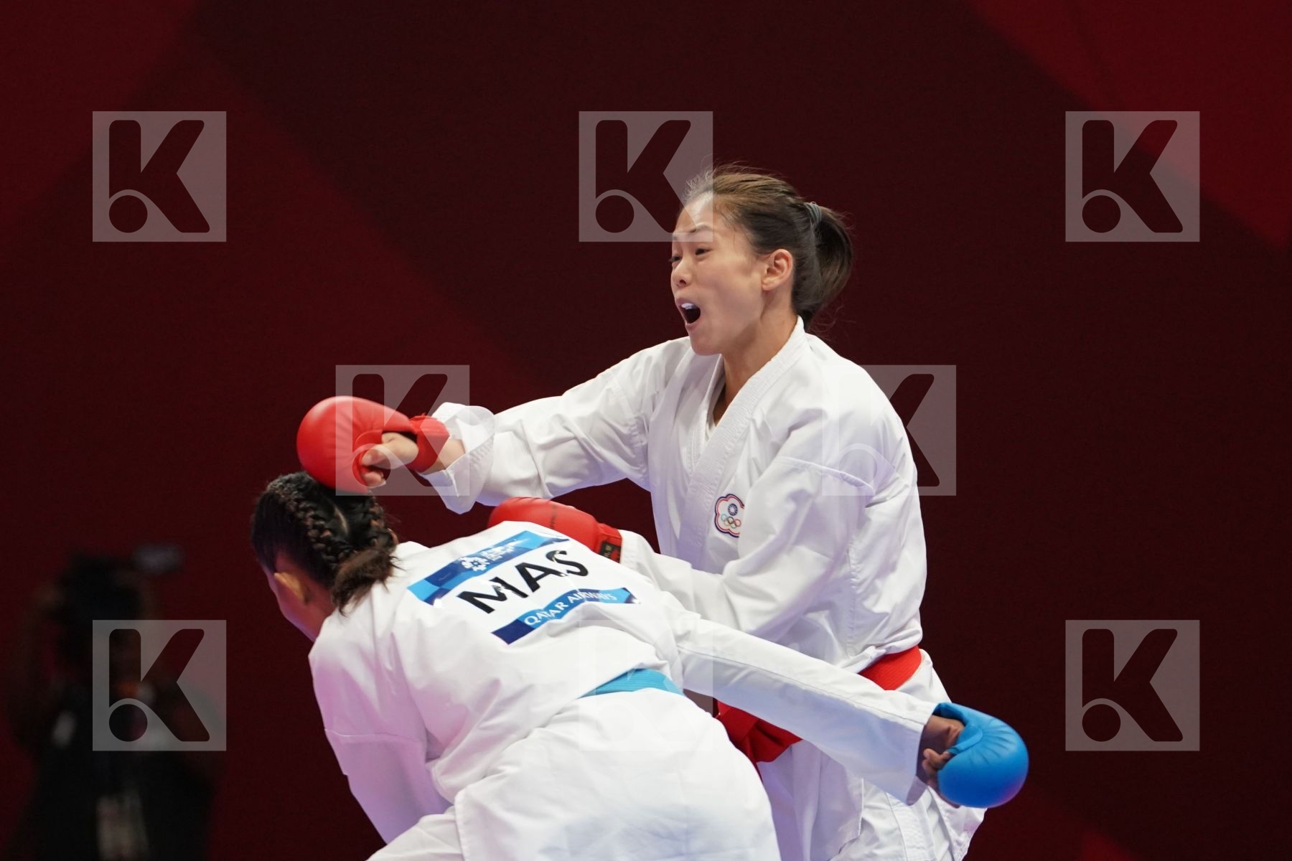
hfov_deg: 5.3
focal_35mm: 387
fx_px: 13888
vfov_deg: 3.6
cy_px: 430
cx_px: 646
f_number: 4
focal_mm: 258
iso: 3200
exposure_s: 1/1000
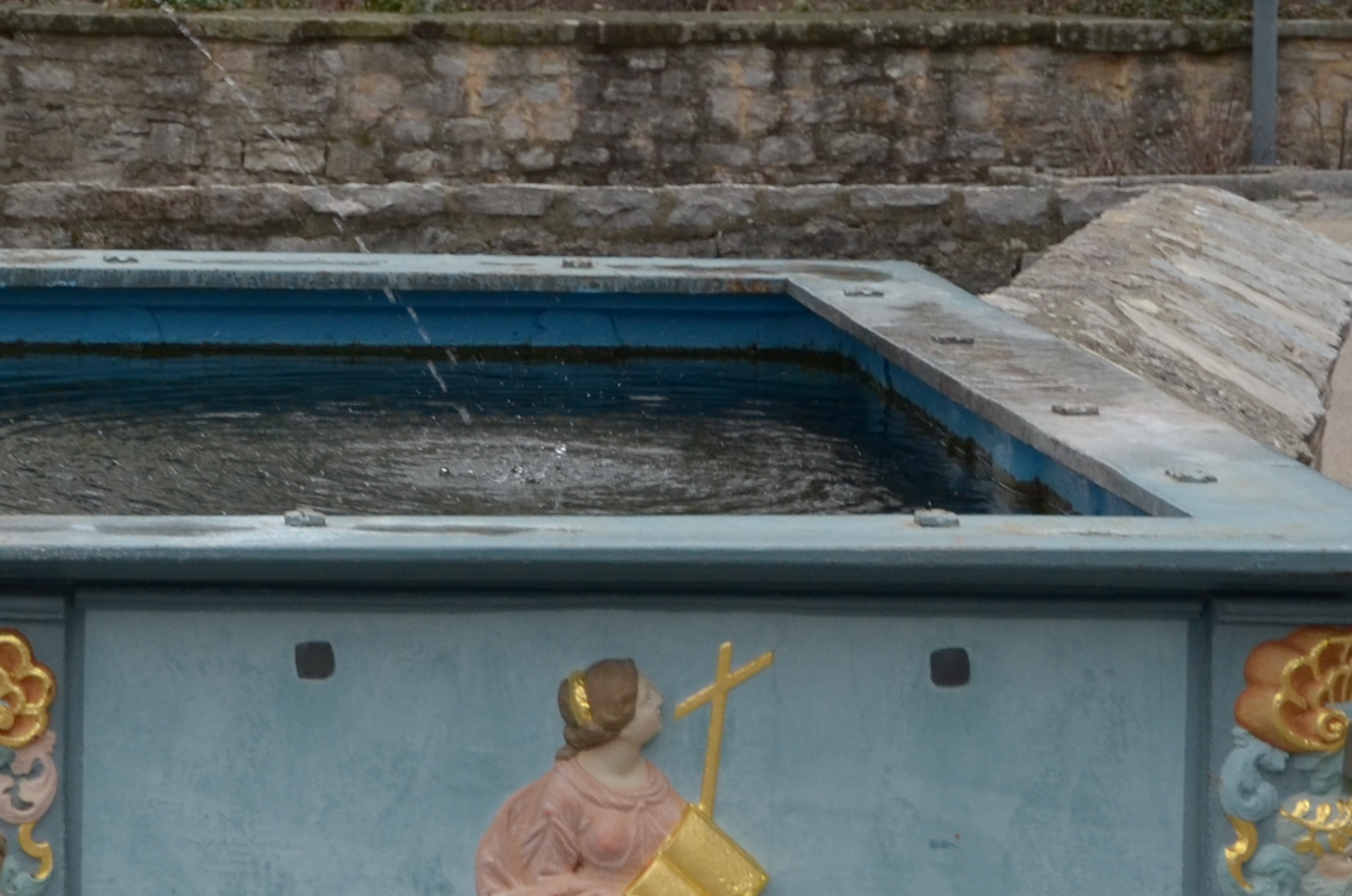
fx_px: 6447
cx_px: -442
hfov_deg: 11.6
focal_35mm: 172
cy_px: 125
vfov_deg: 7.9
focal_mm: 32
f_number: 6.3
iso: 400
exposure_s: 1/160
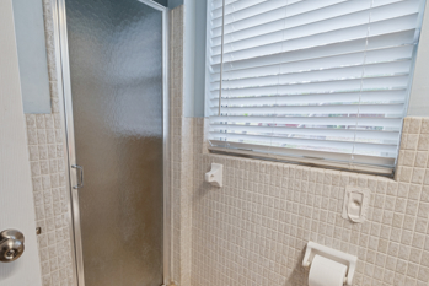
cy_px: 160
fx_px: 215
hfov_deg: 89.5
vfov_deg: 67.2
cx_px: 186
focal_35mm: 18
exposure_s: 1/30
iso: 400
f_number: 9
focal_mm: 14
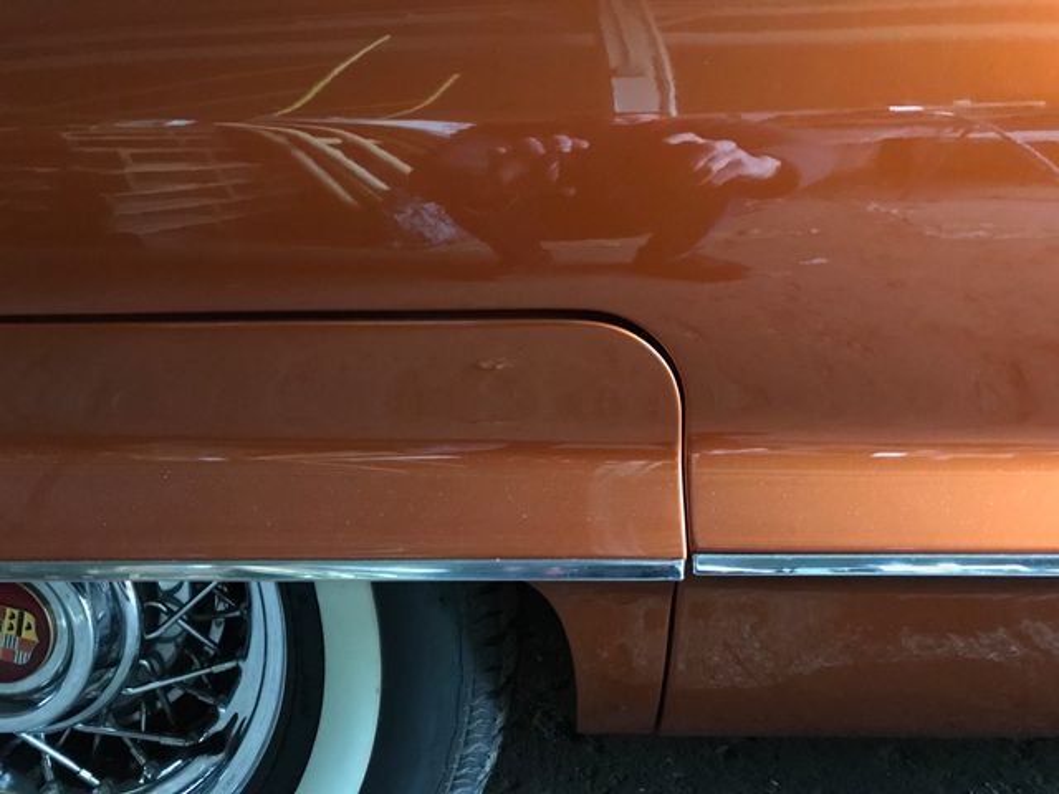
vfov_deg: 49.7
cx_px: 530
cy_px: 397
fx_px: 857
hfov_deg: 63.4
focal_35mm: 28
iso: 100
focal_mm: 3.99
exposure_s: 1/4
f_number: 1.8
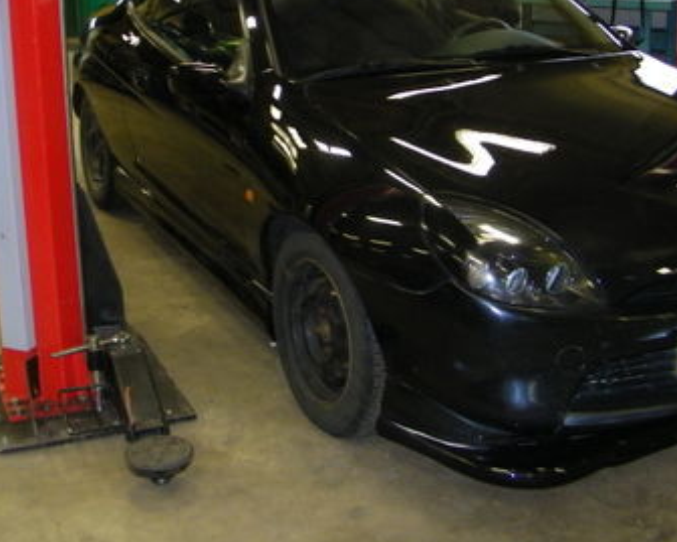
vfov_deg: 28.6
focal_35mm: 52
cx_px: 276
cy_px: 113
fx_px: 1042
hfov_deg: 35.9
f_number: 3.5
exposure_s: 1/30
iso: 200
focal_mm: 5
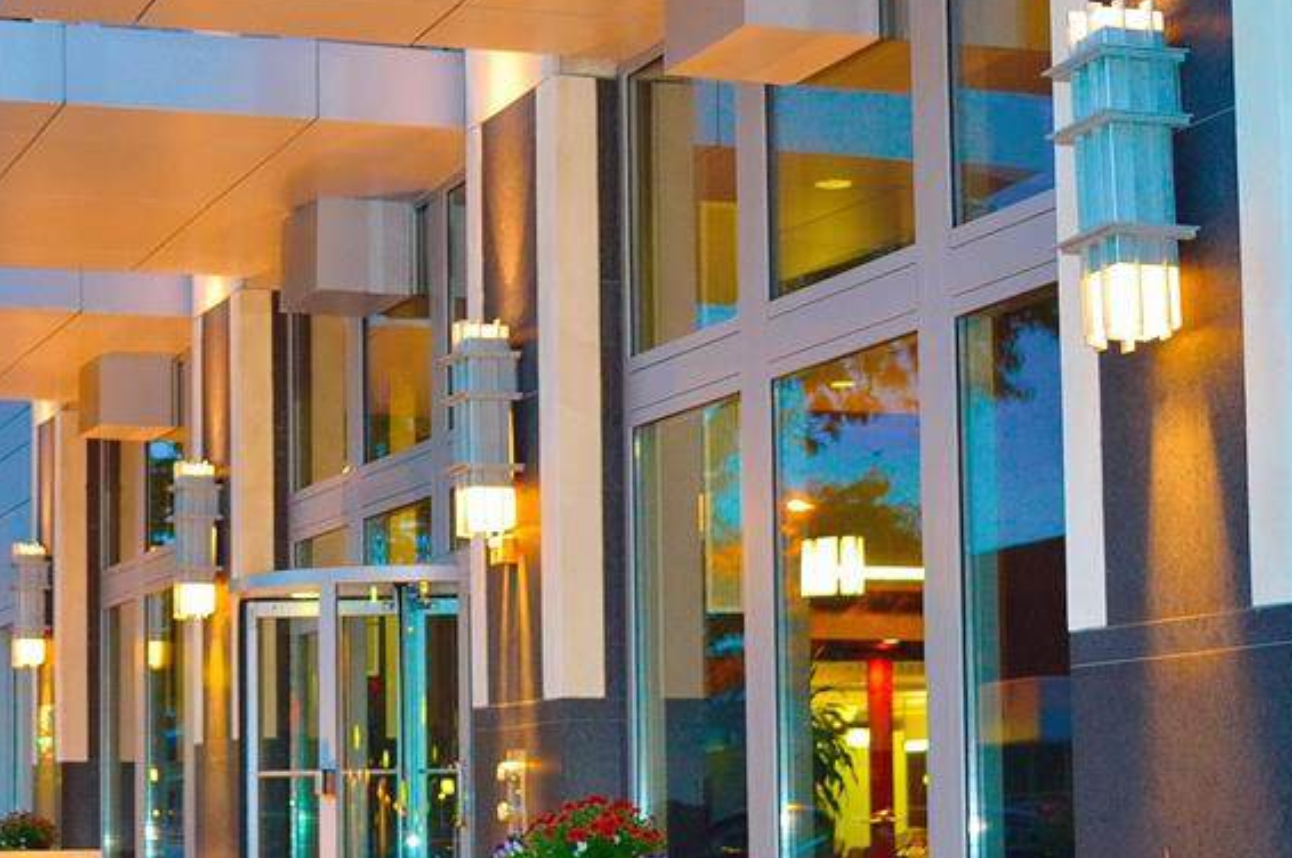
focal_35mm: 76
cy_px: 382
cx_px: 285
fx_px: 2724
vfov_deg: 17.9
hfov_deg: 26.3
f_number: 4.5
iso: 800
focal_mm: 28
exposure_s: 1/13
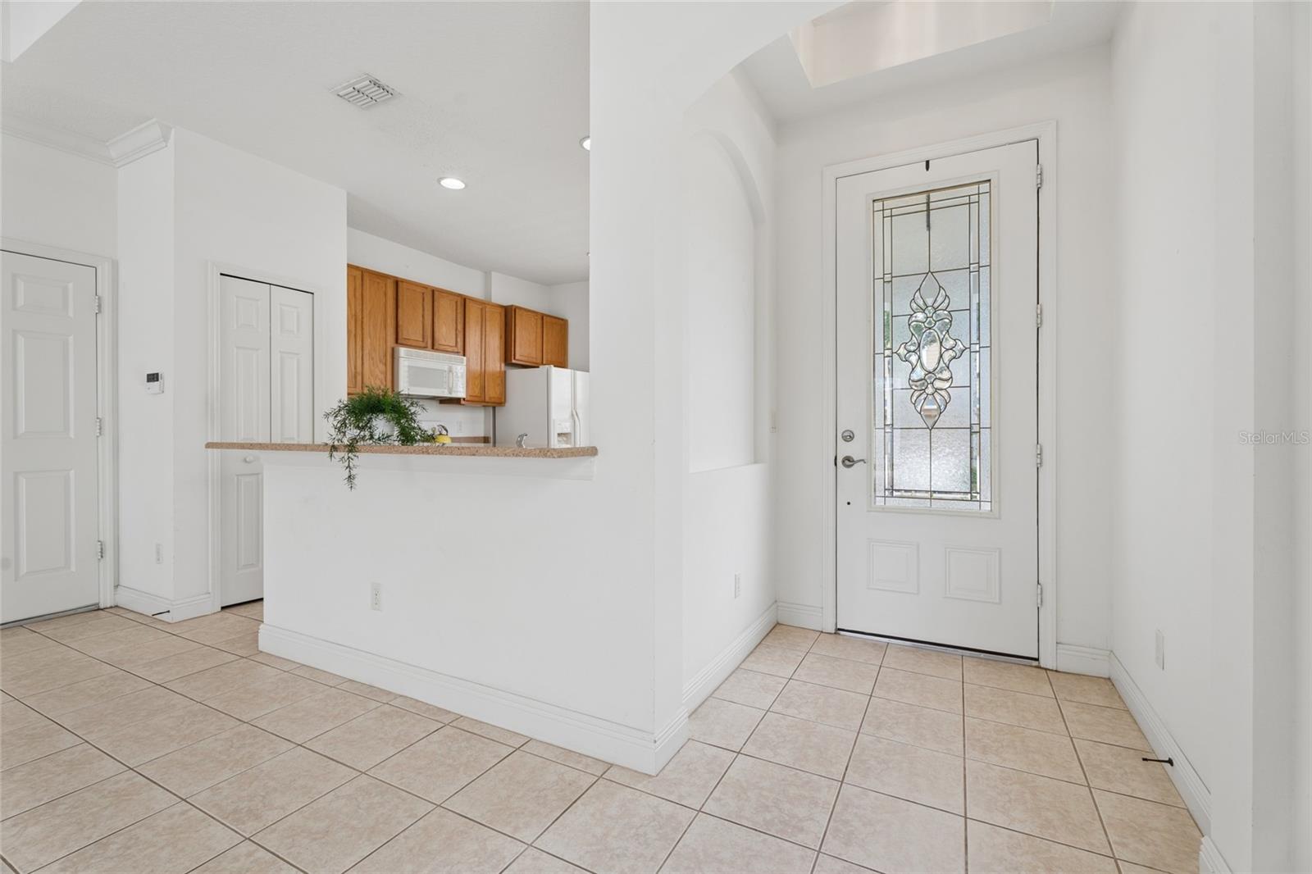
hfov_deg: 96.7
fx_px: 583
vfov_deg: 73.7
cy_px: 437
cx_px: 656
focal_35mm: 16
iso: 100
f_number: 8
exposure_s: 1/13
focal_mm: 16
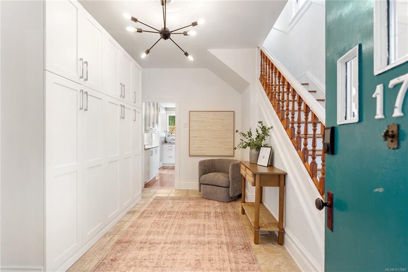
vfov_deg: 73.7
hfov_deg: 96.8
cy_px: 136
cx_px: 204
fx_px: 181
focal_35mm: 16
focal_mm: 16
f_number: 5.6
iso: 400
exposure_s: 1/30
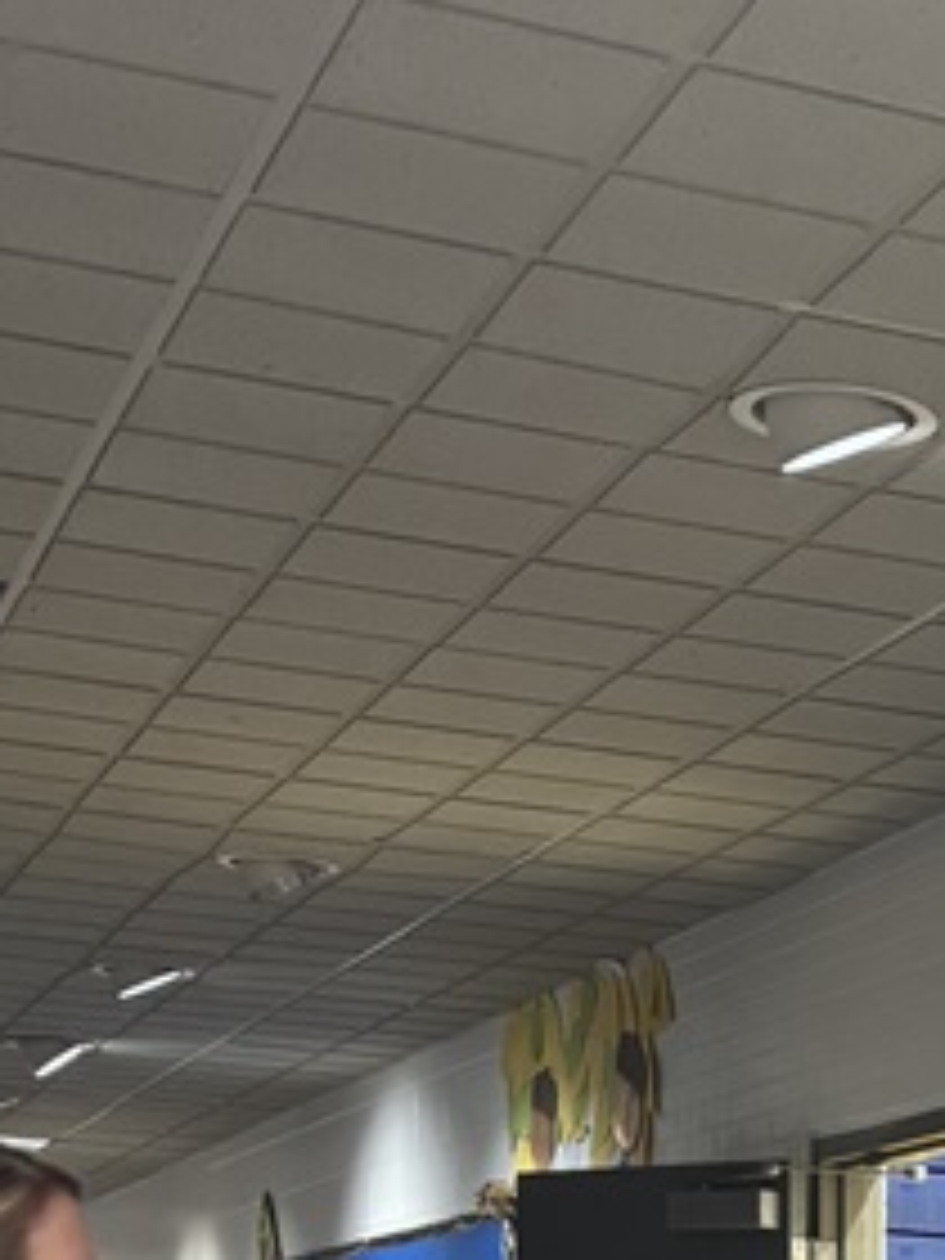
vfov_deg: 18.5
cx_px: 1386
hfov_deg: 14.6
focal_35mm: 95
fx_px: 3458
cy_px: 1845
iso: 250
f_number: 1.6
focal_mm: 5.96
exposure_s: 1/60
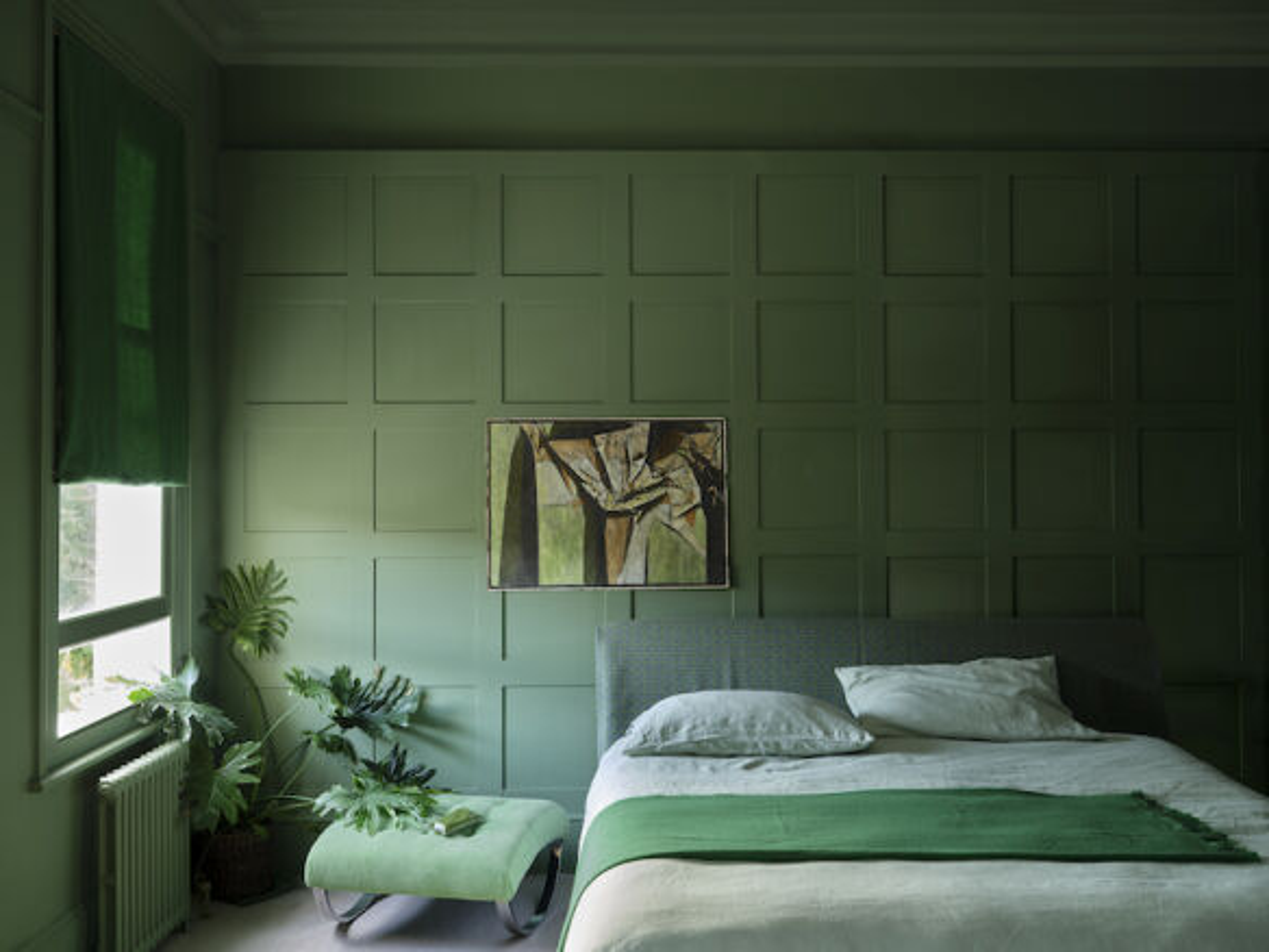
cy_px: 476
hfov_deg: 51.4
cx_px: 634
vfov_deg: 39.7
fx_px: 1320
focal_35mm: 36
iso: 100
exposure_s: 1.6
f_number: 5.6
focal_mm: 45
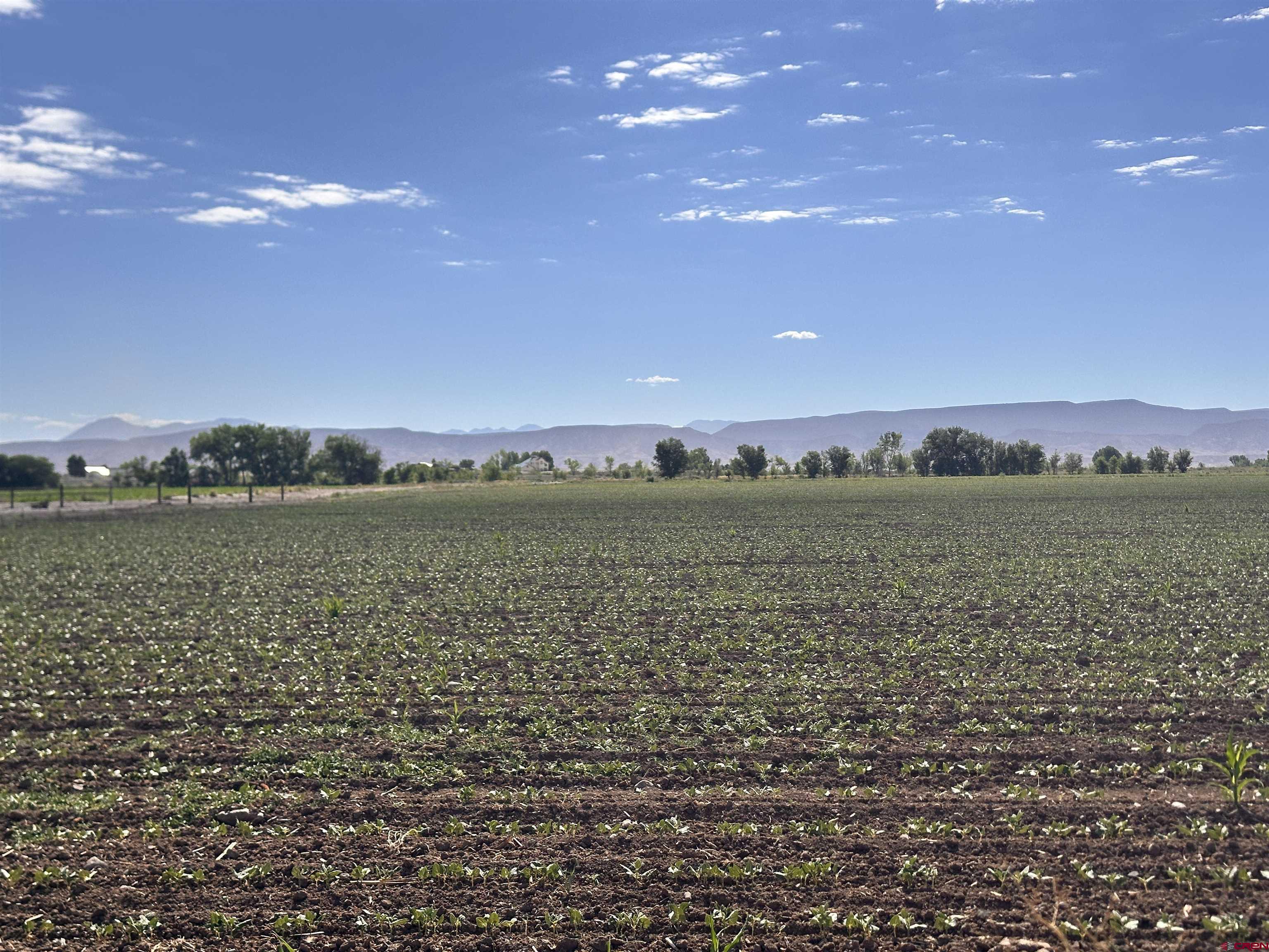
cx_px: 634
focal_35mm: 48
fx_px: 1760
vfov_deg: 30.3
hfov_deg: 39.7
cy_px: 476
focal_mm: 6.86
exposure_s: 1/8929
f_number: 1.78
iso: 64
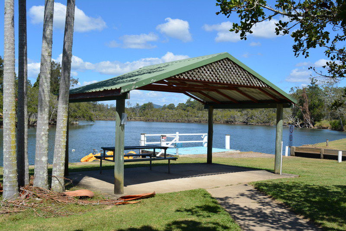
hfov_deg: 51.3
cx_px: 173
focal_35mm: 38
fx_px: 361
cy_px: 116
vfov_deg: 35.5
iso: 100
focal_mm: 25
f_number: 9
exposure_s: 1/320
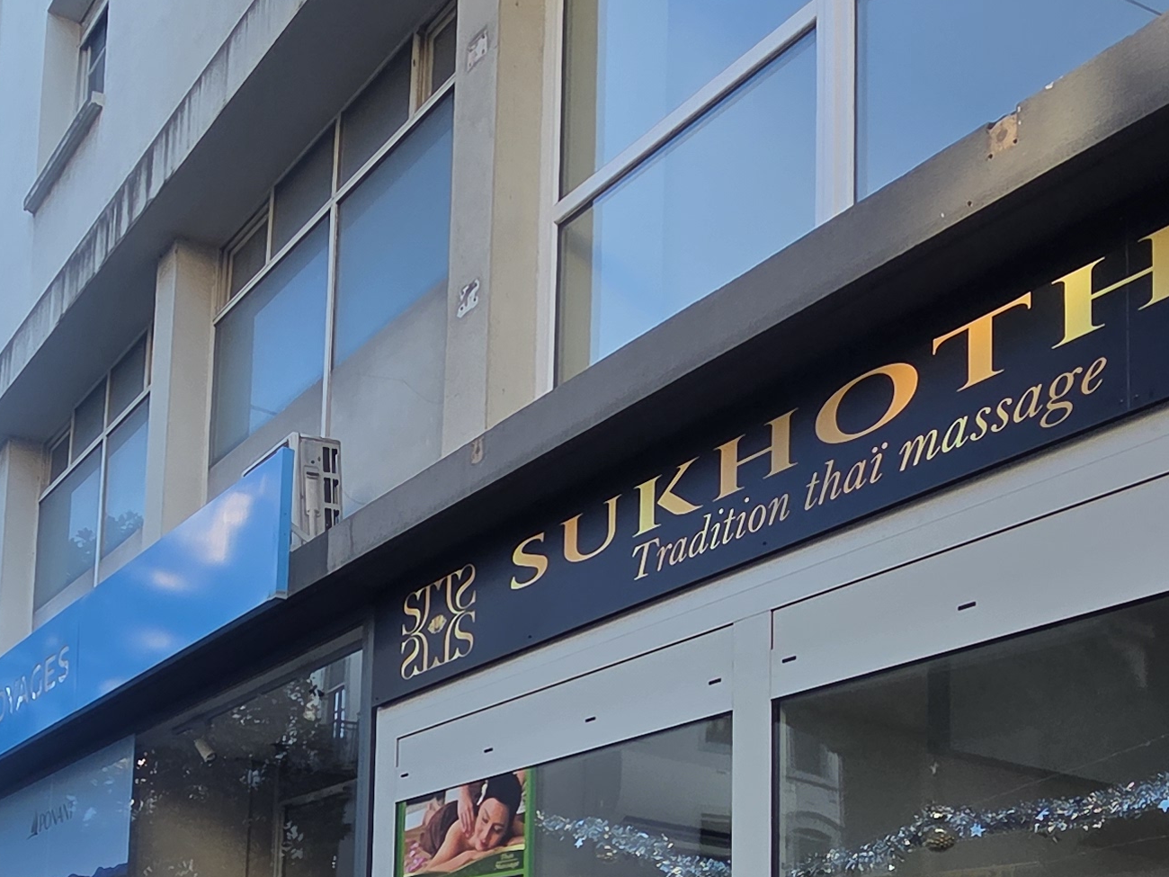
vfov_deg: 32.4
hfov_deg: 45.5
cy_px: 922
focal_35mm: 40
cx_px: 321
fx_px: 1351
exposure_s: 1/282
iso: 50
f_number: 2.2
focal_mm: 2.2
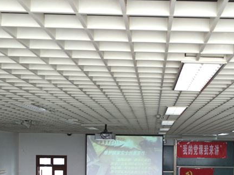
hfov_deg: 34.0
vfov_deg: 25.2
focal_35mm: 56
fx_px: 378
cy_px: 161
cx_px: 160
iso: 40
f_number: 2.2
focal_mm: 4.12
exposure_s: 1/30
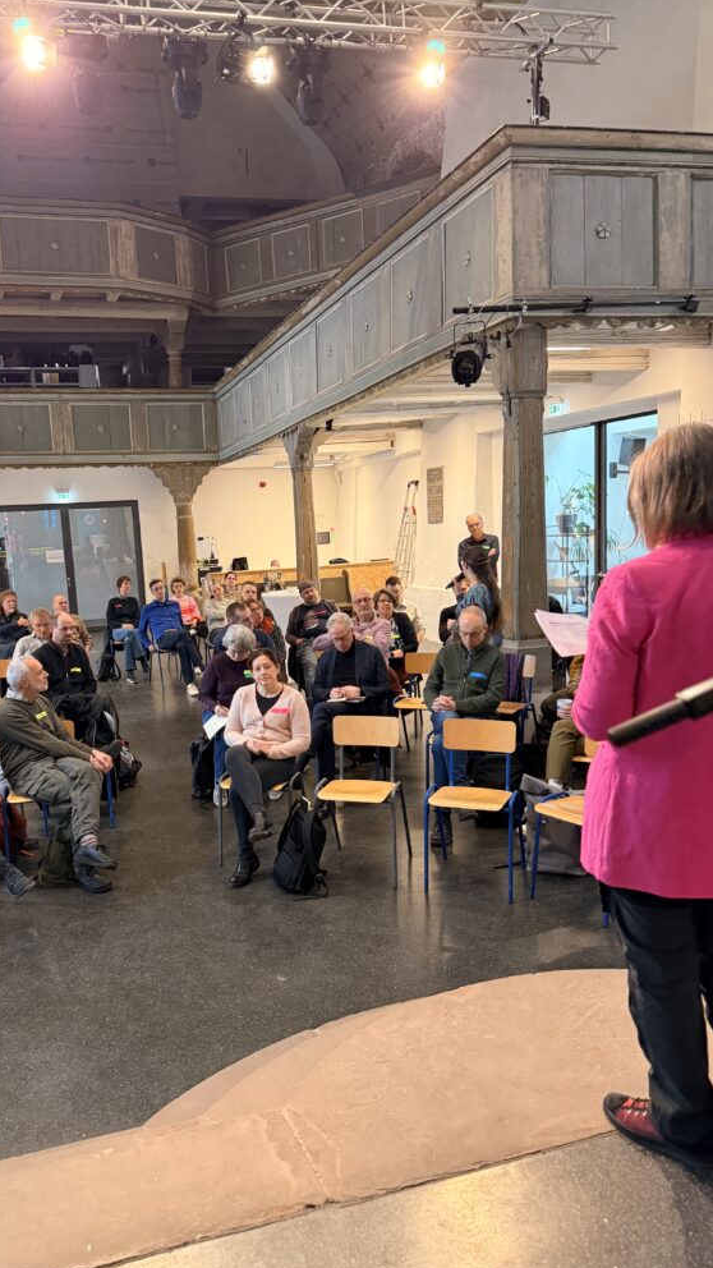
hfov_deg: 42.5
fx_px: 907
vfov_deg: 69.8
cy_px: 649
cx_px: 263
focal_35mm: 27
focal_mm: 6.76
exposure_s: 1/60
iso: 500
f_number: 1.78
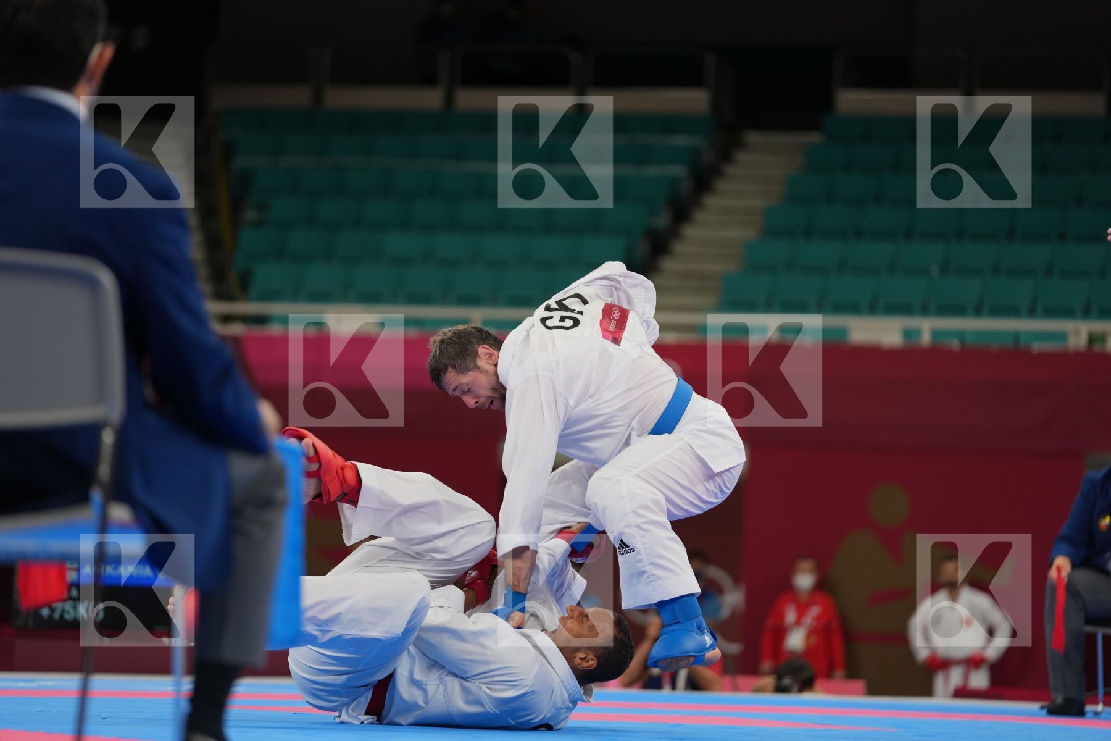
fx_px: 4660
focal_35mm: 151
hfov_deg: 13.6
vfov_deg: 9.1
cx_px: 556
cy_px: 370
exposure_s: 1/1000
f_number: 2.8
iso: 640
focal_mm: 151
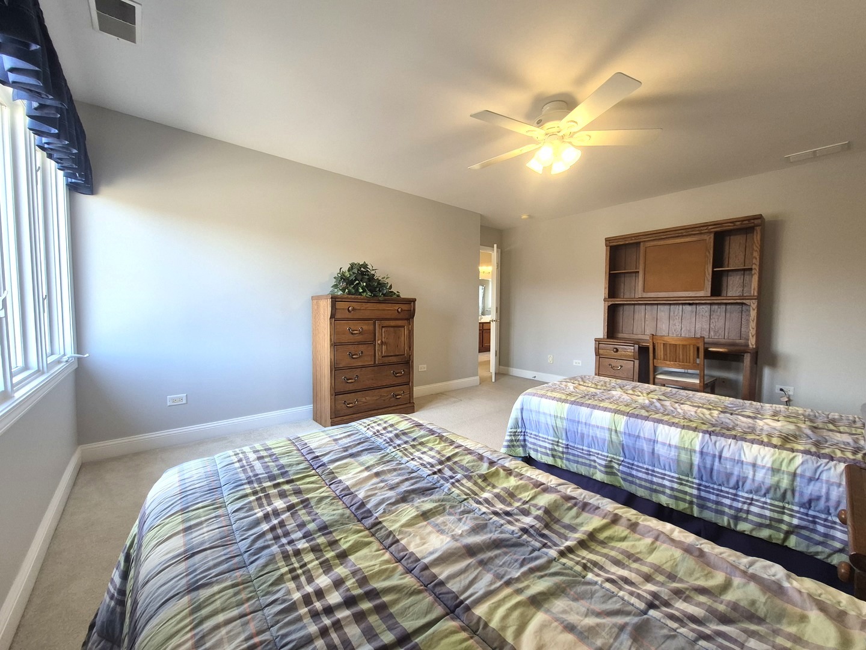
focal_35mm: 13
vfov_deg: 89.9
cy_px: 325
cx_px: 433
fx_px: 325
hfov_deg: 106.2
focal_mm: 1.74
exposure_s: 1/60
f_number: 2.2
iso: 64
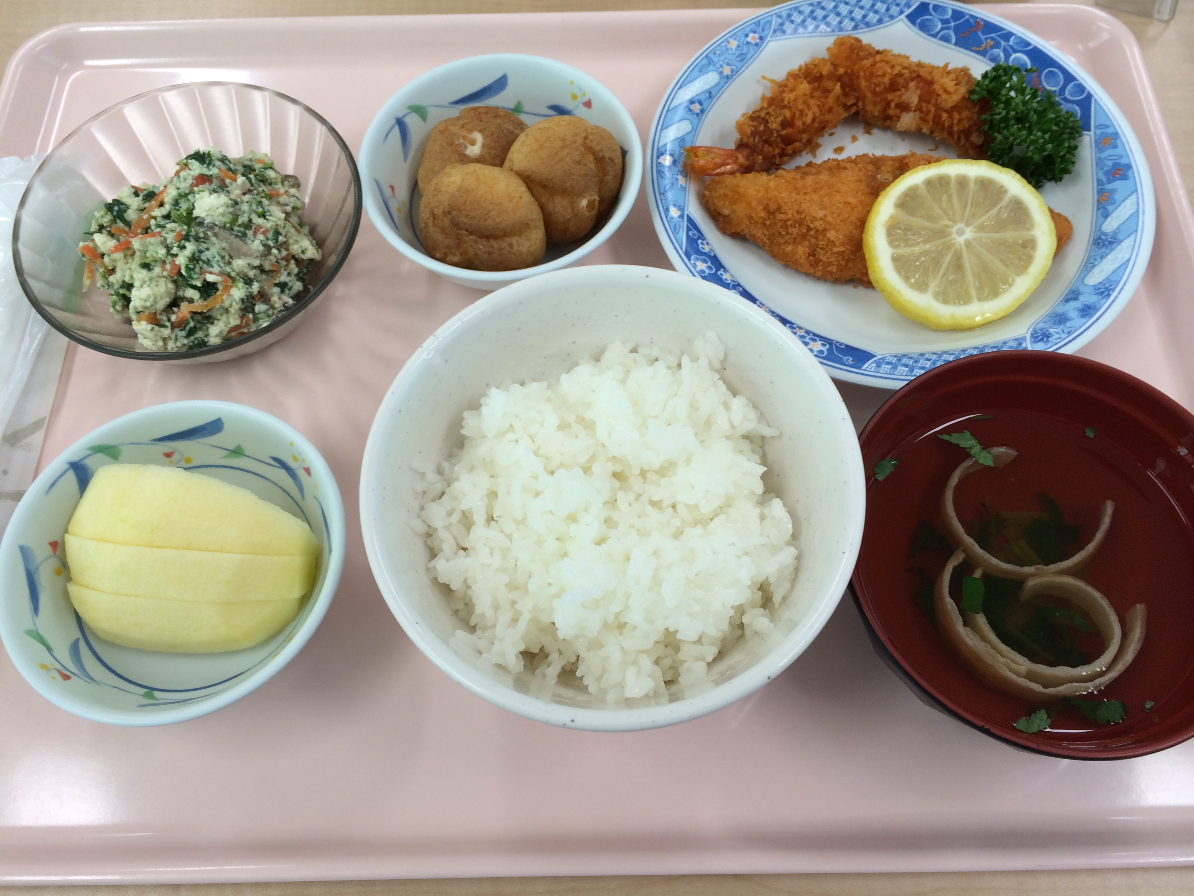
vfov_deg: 46.8
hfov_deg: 60.0
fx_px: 1035
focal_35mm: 30
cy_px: 448
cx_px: 597
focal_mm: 4.12
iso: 40
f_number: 2.2
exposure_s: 1/60
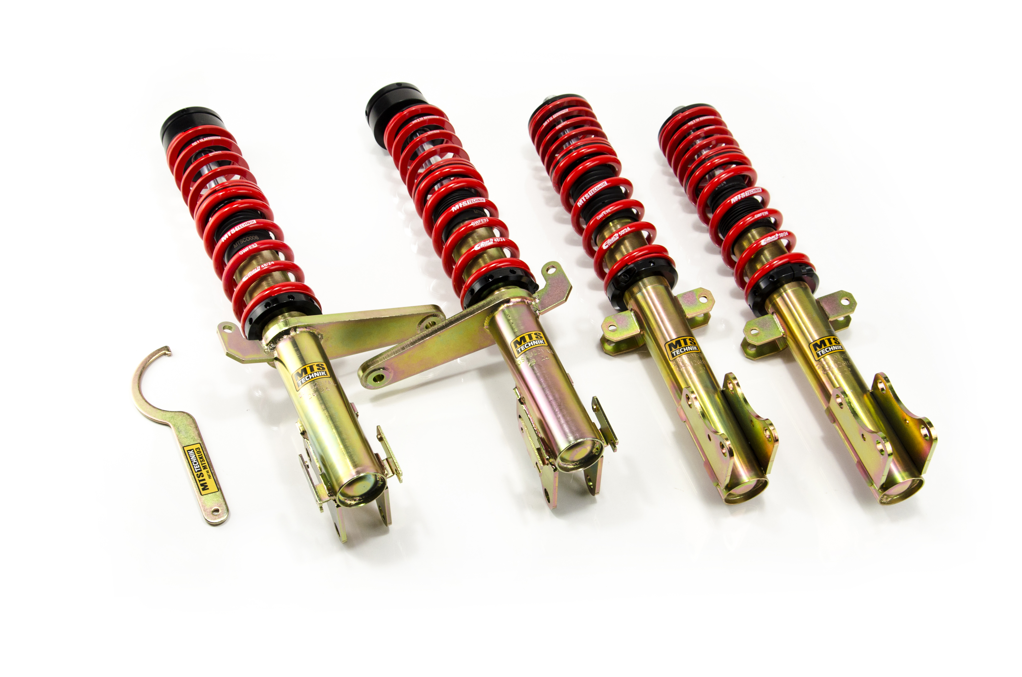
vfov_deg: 28.0
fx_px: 1360
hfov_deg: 41.2
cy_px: 338
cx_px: 511
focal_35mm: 48
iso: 200
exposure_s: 1/160
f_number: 6.3
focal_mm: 32
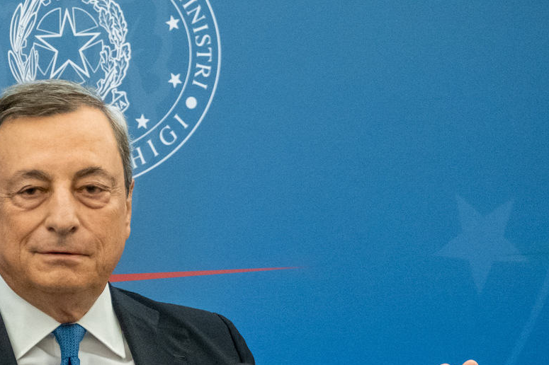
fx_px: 8124
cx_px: 142
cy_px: 319
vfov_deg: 2.6
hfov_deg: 3.9
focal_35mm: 533
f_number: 5
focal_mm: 196.6
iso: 8000
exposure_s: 1/250
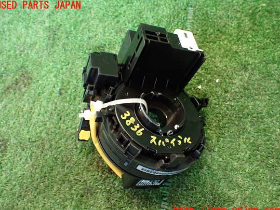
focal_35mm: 31
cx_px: 138
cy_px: 108
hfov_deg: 58.4
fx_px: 251
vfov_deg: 45.4
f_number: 2.3
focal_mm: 5.4
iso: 640
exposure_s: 1/125
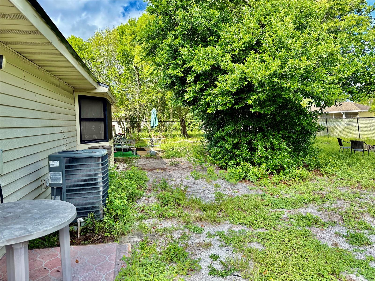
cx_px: 188
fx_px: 260
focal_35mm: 24
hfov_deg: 71.6
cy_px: 140
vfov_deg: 56.8
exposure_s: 1/1493
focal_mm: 6.76
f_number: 1.78
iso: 100
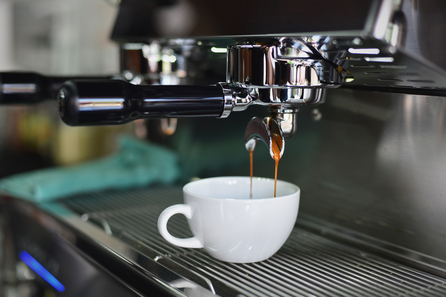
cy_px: 148
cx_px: 223
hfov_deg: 39.6
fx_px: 619
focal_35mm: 50
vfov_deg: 27.0
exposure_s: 1/160
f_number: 2.8
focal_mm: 50
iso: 250
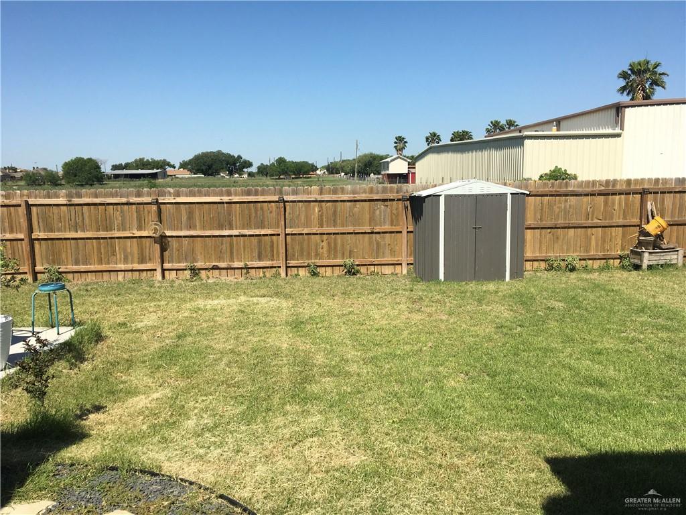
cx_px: 343
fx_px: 575
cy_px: 258
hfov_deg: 61.7
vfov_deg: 48.2
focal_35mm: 29
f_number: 2.2
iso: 25
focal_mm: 4.15
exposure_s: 1/2262
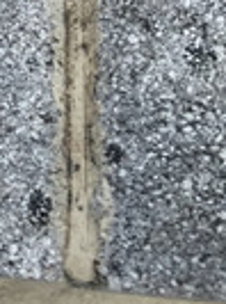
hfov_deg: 7.6
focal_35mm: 175
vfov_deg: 10.4
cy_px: -302
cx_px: -409
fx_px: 1531
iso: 32
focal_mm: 4.15
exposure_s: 1/297
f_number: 2.2
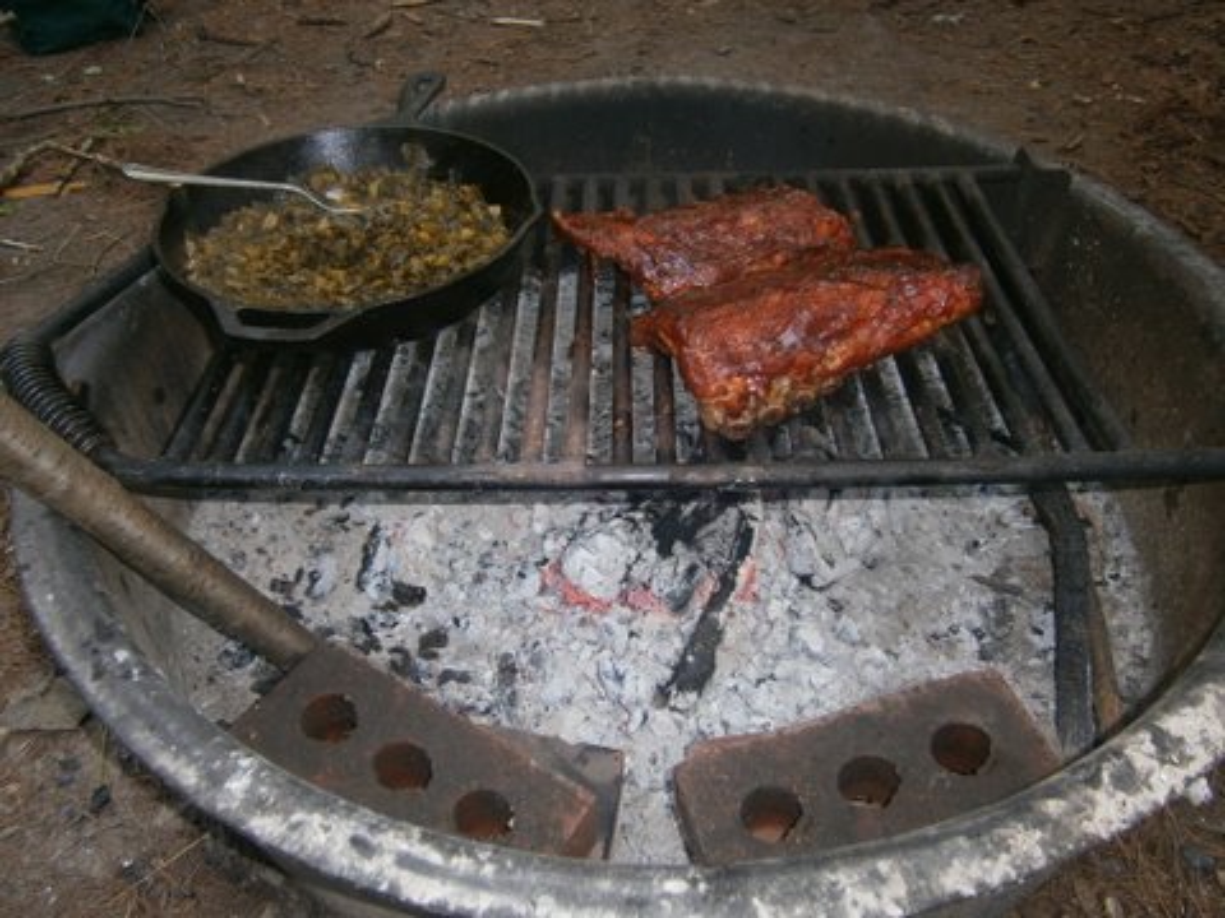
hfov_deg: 67.3
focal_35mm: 26
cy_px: 459
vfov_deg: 53.1
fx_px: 920
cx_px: 612
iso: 125
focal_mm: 4.7
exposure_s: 1/30
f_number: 2.8
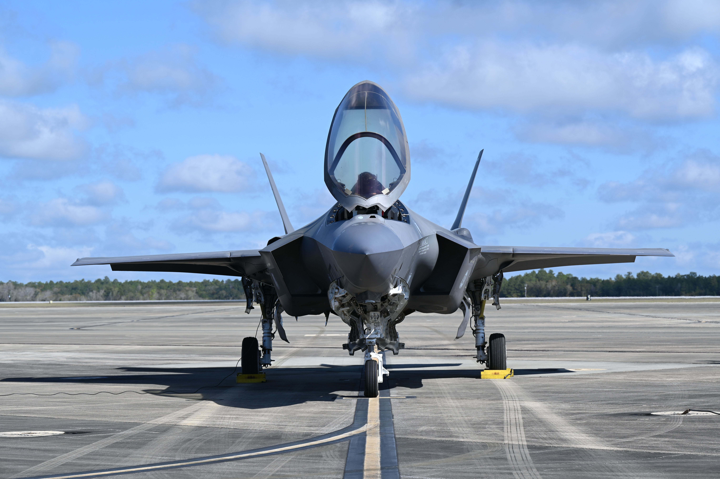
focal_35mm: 97
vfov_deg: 14.1
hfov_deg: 21.0
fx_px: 1939
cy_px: 240
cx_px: 360
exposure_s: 1/640
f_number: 5.6
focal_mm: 97
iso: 100
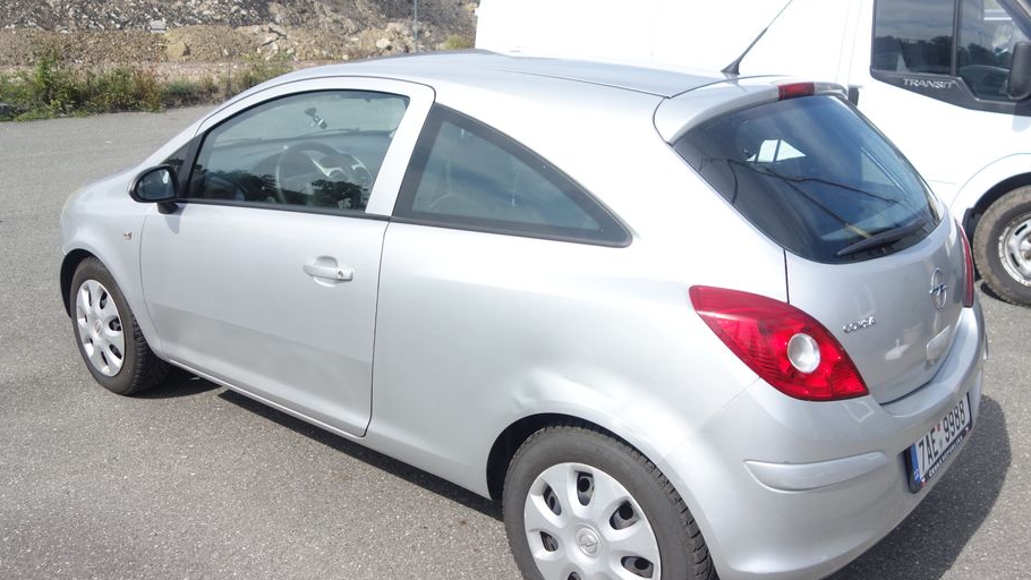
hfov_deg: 59.5
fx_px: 902
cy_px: 270
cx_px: 504
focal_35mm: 33
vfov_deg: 35.6
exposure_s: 1/2000
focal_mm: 10.4
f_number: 2.2
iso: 125
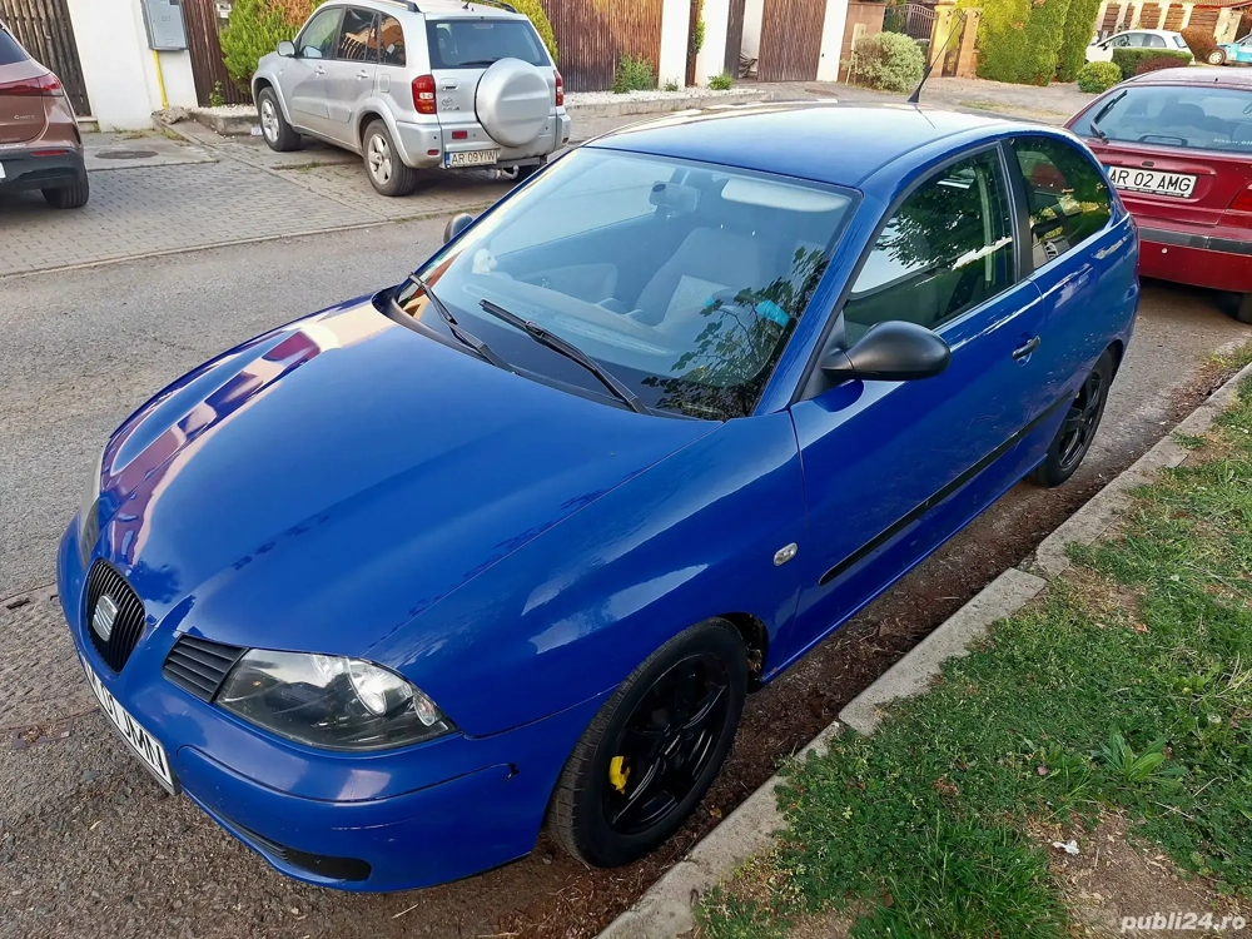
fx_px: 832
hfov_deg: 73.9
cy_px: 470
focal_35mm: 23
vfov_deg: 58.9
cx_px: 626
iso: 40
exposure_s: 1/147
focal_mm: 5.54
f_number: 1.8
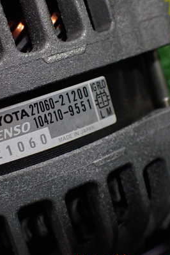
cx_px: 29
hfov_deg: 28.0
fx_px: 332
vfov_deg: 41.9
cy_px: 126
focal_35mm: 47
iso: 400
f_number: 2.3
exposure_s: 1/125
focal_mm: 5.4
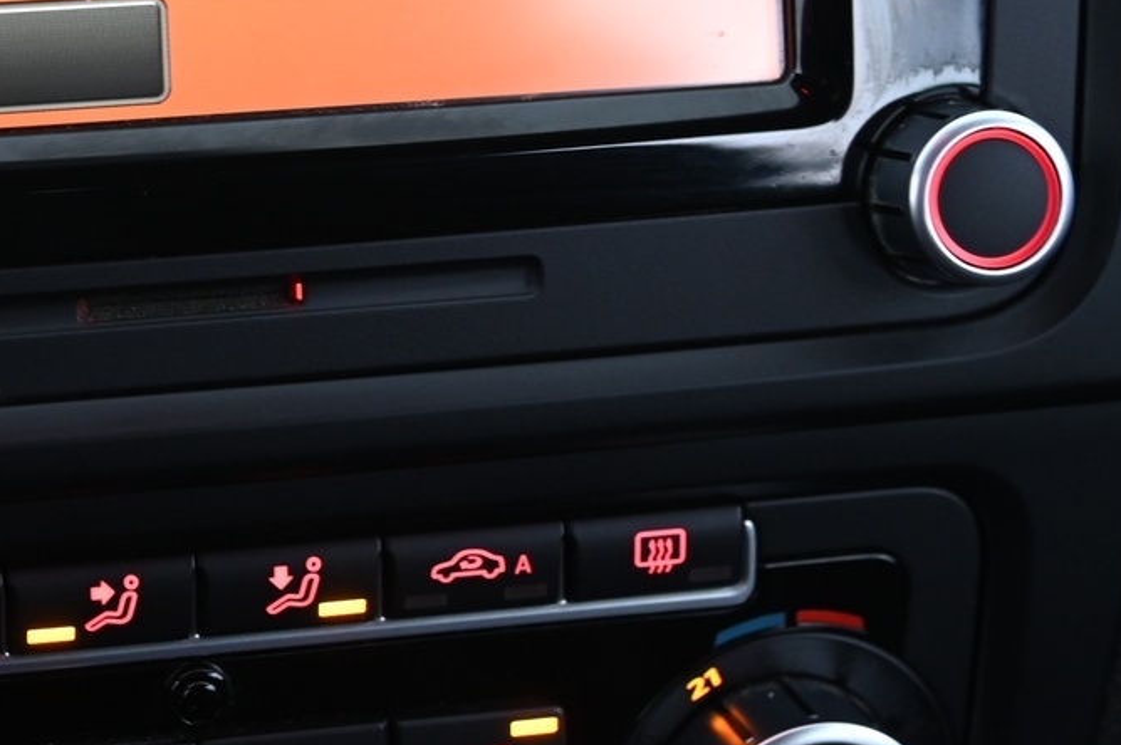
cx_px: 30
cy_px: 17
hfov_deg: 18.7
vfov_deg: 12.6
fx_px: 3329
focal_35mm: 107
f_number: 4
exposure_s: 1/15
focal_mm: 44
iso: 2000
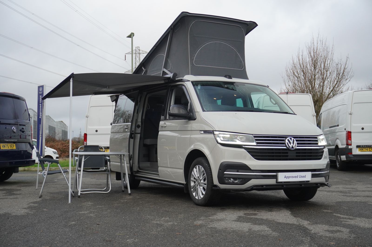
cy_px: 124
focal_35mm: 46
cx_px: 186
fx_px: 480
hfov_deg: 42.4
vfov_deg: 28.9
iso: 800
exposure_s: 1/200
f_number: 4.5
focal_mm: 31
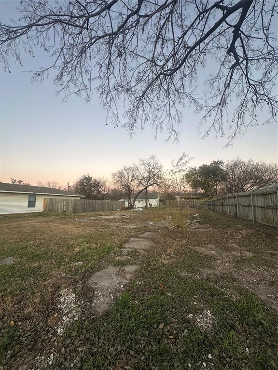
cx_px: 139
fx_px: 150
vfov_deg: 102.1
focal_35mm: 14
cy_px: 185
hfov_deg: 85.7
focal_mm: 2.22
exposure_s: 1/99
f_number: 2.2
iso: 100
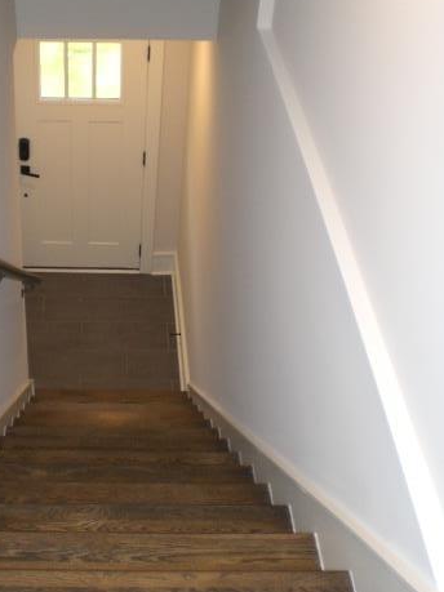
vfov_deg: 36.2
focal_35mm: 53
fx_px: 907
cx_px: 150
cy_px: 312
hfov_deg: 27.4
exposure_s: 1/60
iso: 200
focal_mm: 6.3
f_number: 3.1
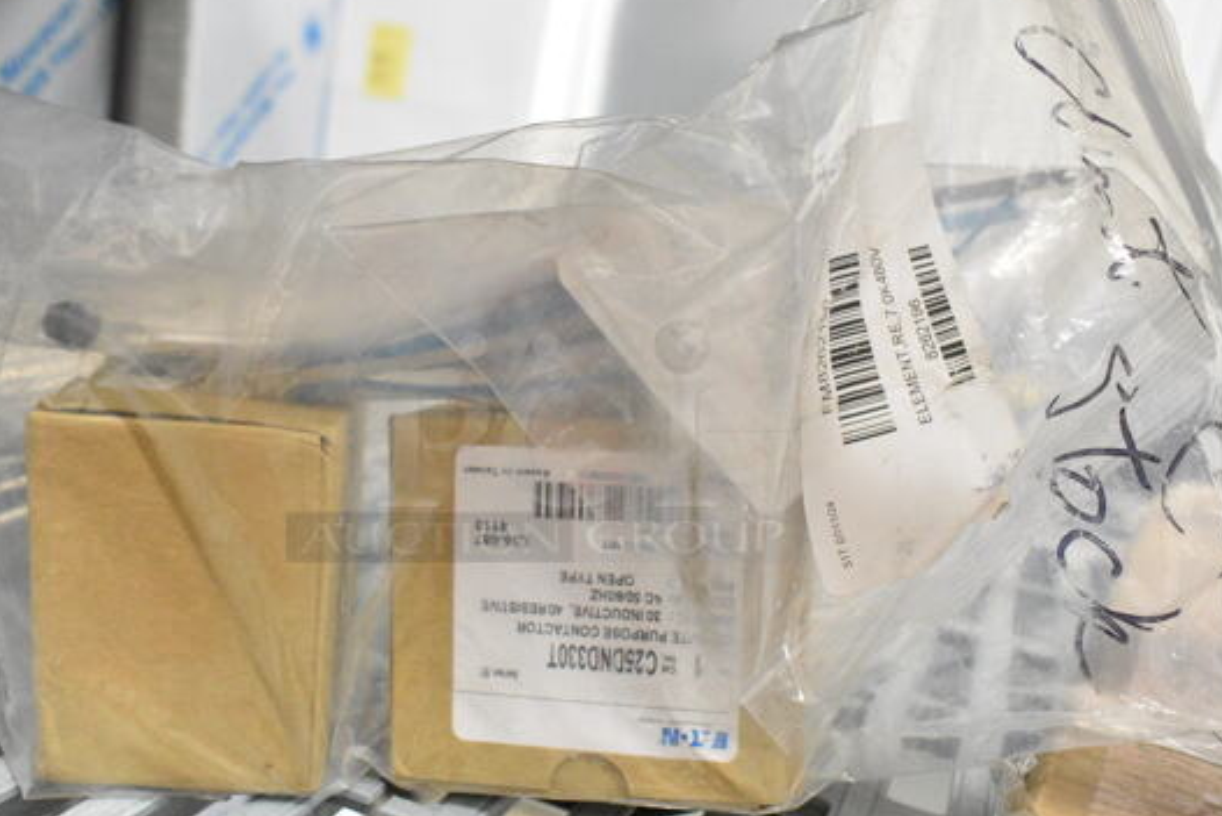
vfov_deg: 36.3
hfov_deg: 52.3
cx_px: 546
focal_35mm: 37
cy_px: 439
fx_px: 1242
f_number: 5.6
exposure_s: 1/125
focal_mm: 21
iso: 6400
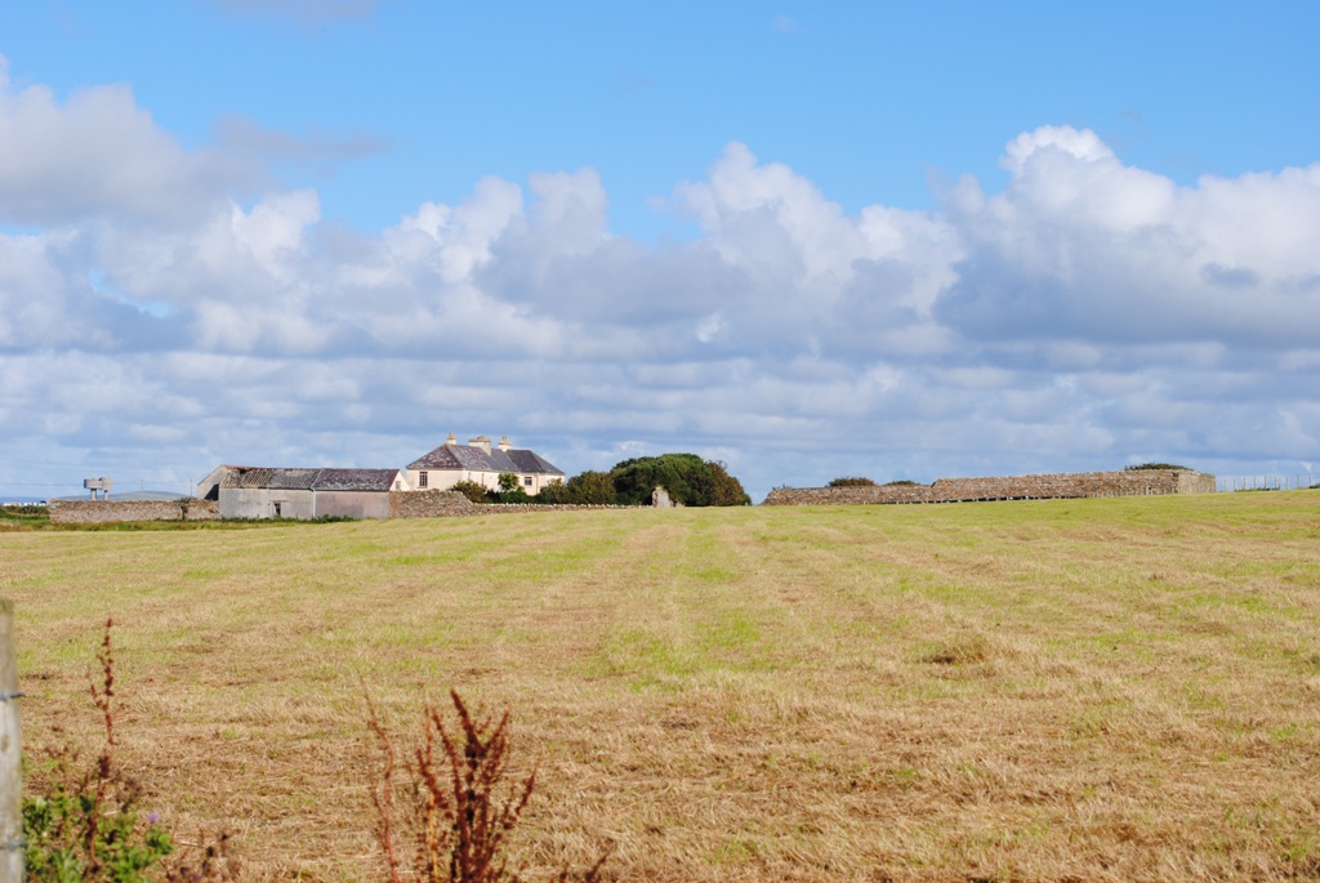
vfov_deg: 16.6
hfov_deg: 24.6
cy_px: 442
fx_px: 3028
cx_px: 660
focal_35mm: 82
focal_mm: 55
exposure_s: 1/320
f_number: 9
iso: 100
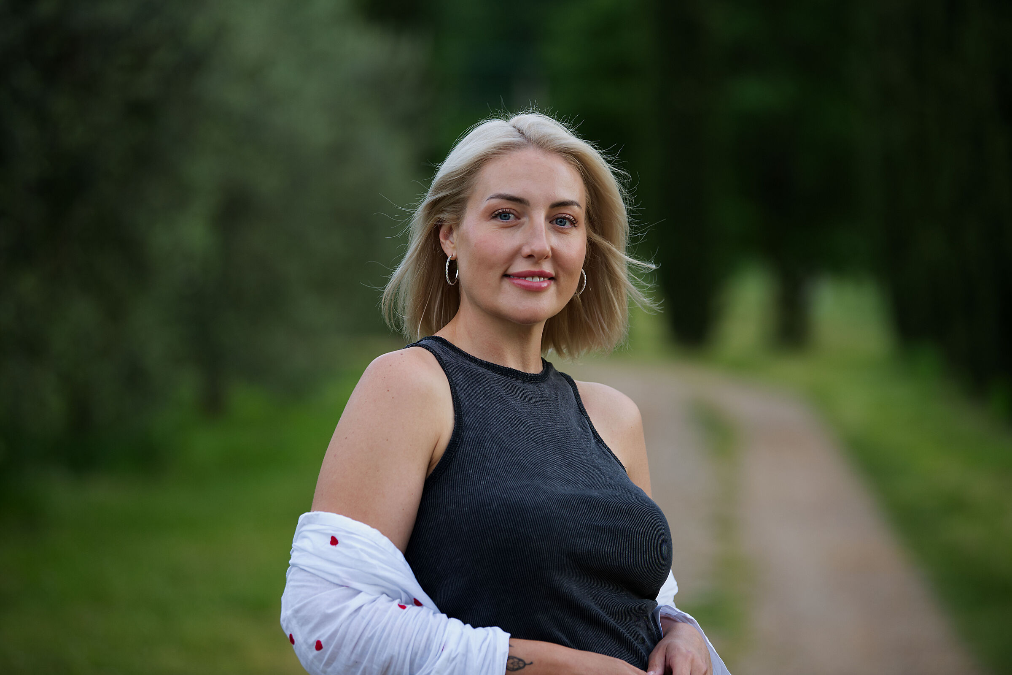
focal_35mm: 140
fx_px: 3934
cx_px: 506
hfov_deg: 14.7
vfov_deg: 9.8
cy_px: 338
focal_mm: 140
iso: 400
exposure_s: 1/250
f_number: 2.8
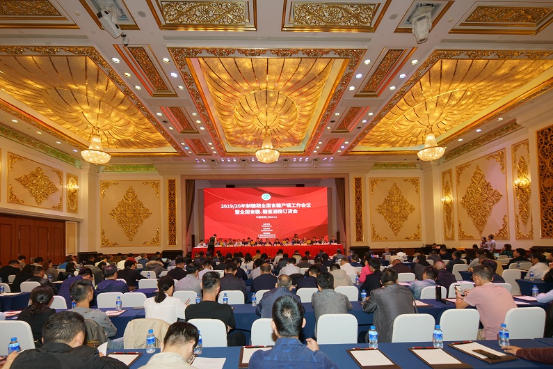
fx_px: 261
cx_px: 276
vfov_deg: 70.4
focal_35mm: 17
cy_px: 184
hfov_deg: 93.3
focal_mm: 17
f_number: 5.6
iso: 400
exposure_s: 1/30
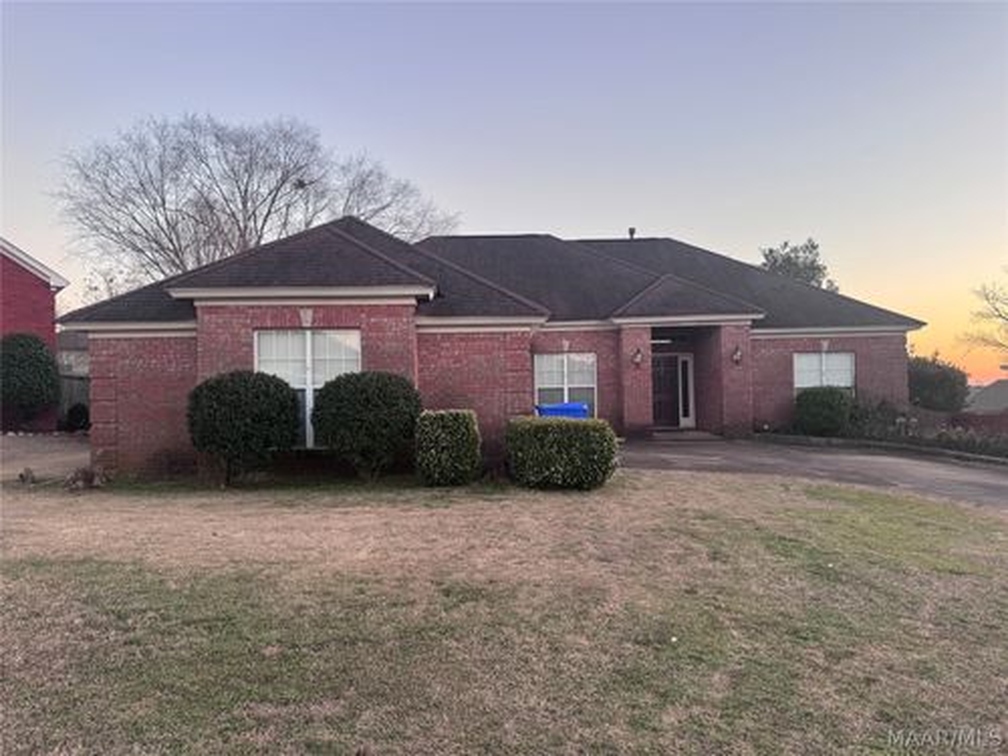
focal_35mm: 24
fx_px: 699
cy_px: 378
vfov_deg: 56.8
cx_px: 504
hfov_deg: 71.6
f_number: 1.78
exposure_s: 1/121
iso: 80
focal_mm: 6.76
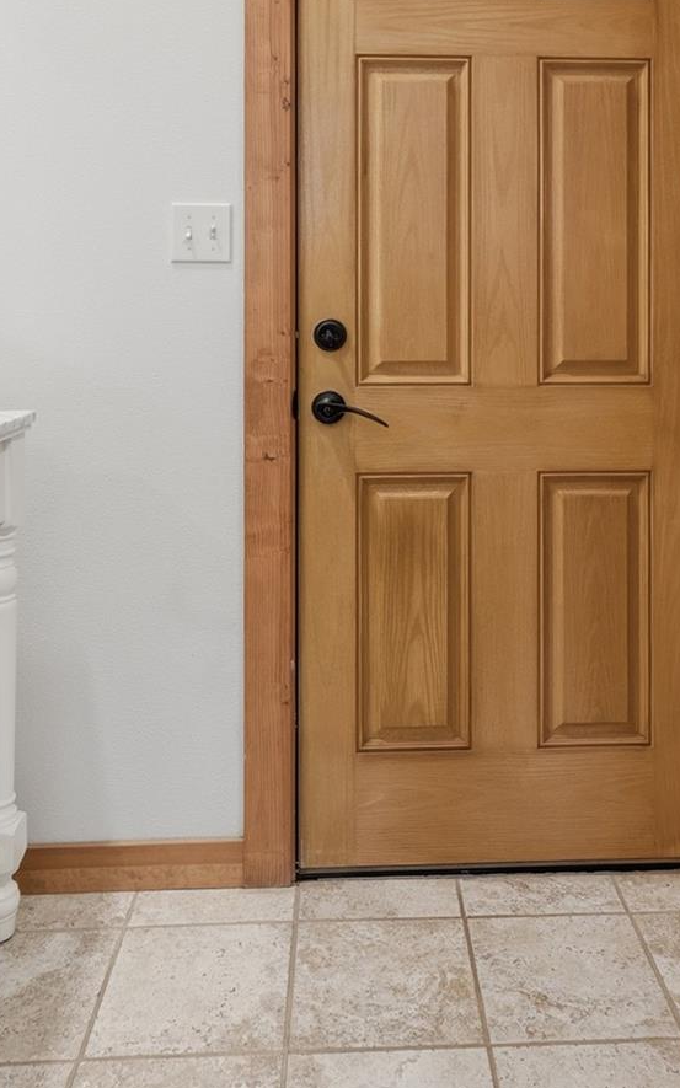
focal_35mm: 33
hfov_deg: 38.3
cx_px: 359
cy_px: 321
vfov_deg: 56.3
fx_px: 979
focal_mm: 14
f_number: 4.5
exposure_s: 1/80
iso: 160
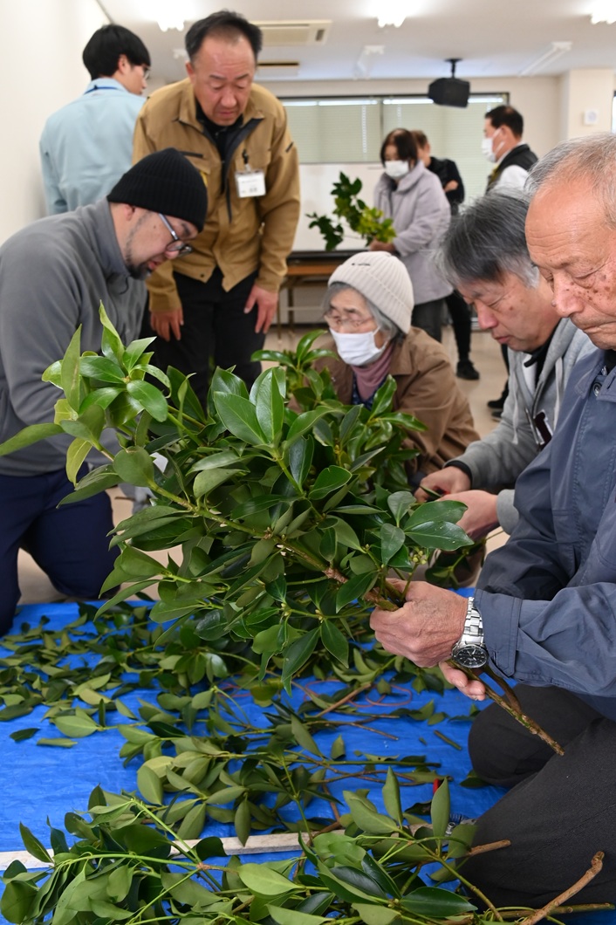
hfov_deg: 36.9
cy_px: 462
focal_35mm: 36
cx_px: 308
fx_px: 925
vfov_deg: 53.1
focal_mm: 24
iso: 1000
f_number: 5.6
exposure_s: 1/160
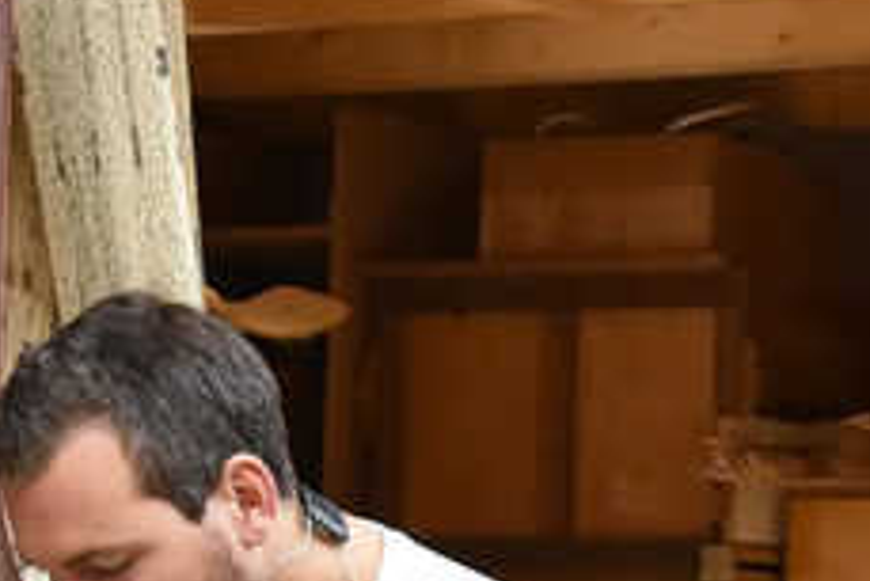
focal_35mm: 229
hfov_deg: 8.9
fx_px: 5537
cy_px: 1023
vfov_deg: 5.9
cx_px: 954
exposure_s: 1/125
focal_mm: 35
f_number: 5.6
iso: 2200
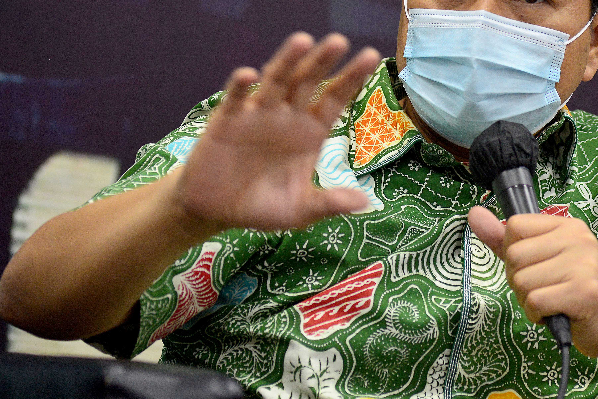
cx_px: 439
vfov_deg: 6.1
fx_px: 3755
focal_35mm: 226
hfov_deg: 9.1
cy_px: 94
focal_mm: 135
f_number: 4
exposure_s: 1/125
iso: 2000
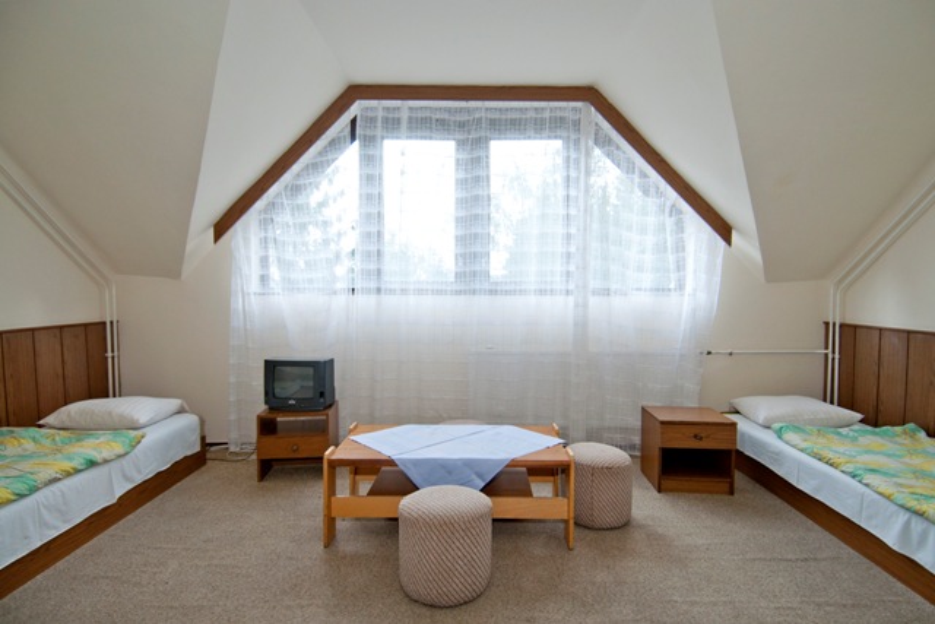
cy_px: 312
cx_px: 468
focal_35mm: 18
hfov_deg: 90.0
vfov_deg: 67.4
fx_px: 468
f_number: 4
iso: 400
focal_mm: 12
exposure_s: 1/200
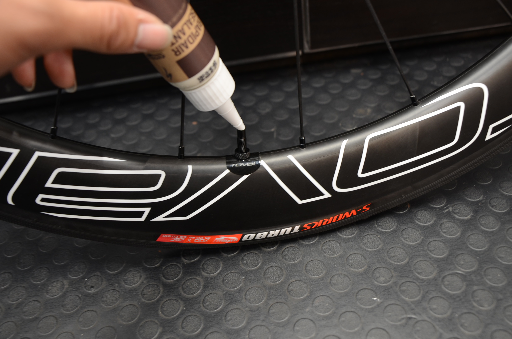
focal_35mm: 34
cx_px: 256
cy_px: 170
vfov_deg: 38.2
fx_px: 490
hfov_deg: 55.2
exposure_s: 1/13
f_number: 4
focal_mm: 23
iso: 280
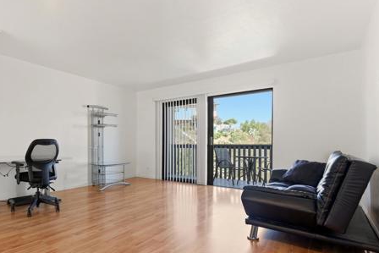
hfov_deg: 80.4
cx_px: 118
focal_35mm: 20
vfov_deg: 61.5
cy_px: 149
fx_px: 211
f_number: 6.3
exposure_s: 1/500
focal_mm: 14
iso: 250
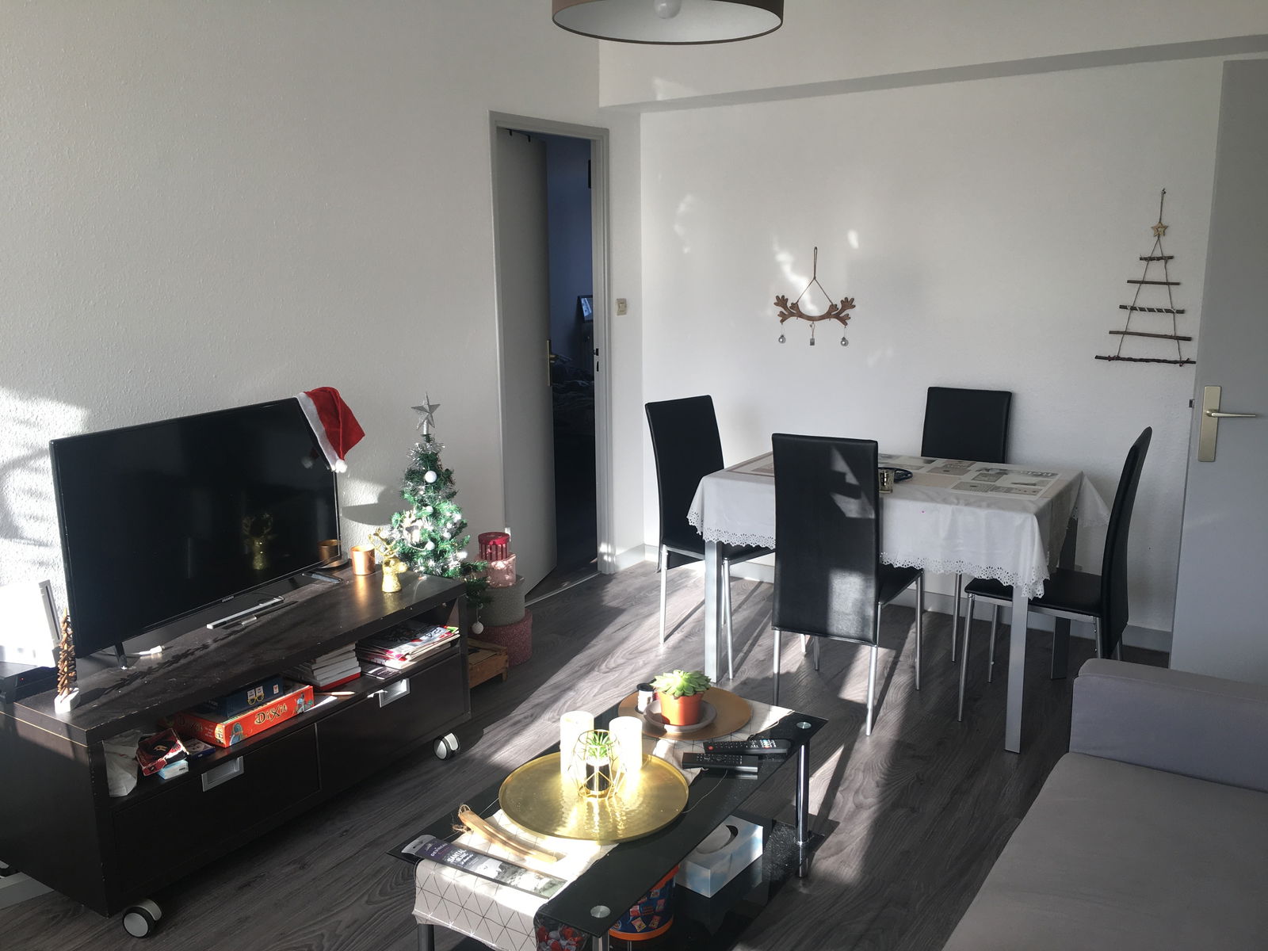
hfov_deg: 61.7
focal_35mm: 29
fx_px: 1062
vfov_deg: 48.2
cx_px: 634
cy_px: 476
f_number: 2.2
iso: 25
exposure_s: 1/118
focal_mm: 4.15
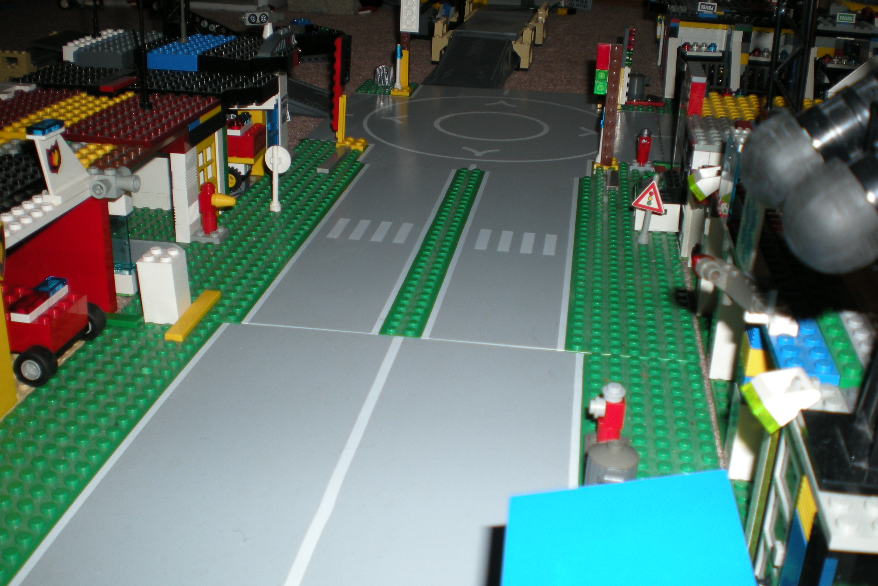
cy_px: 311
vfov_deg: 33.4
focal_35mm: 40
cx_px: 442
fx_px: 976
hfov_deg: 48.5
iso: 64
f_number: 3.1
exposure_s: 1/60
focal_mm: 6.3
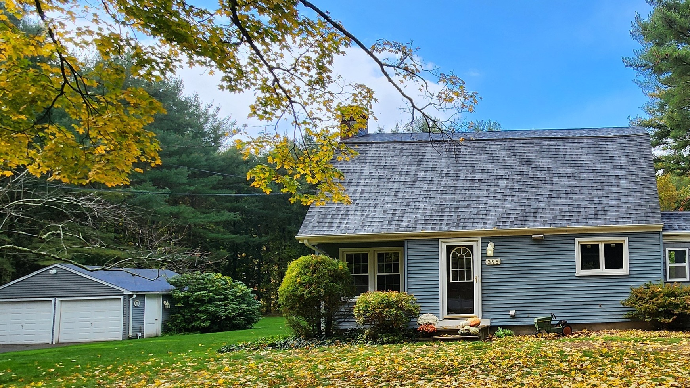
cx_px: 596
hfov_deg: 64.1
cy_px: 260
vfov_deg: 45.3
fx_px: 457
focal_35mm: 25
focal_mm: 2.2
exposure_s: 1/499
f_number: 2.2
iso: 50
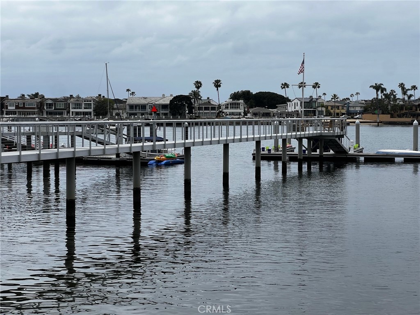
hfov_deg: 25.3
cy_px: 158
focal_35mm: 77
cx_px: 210
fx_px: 934
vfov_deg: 19.1
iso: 32
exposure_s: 1/1429
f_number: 2.8
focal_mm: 9
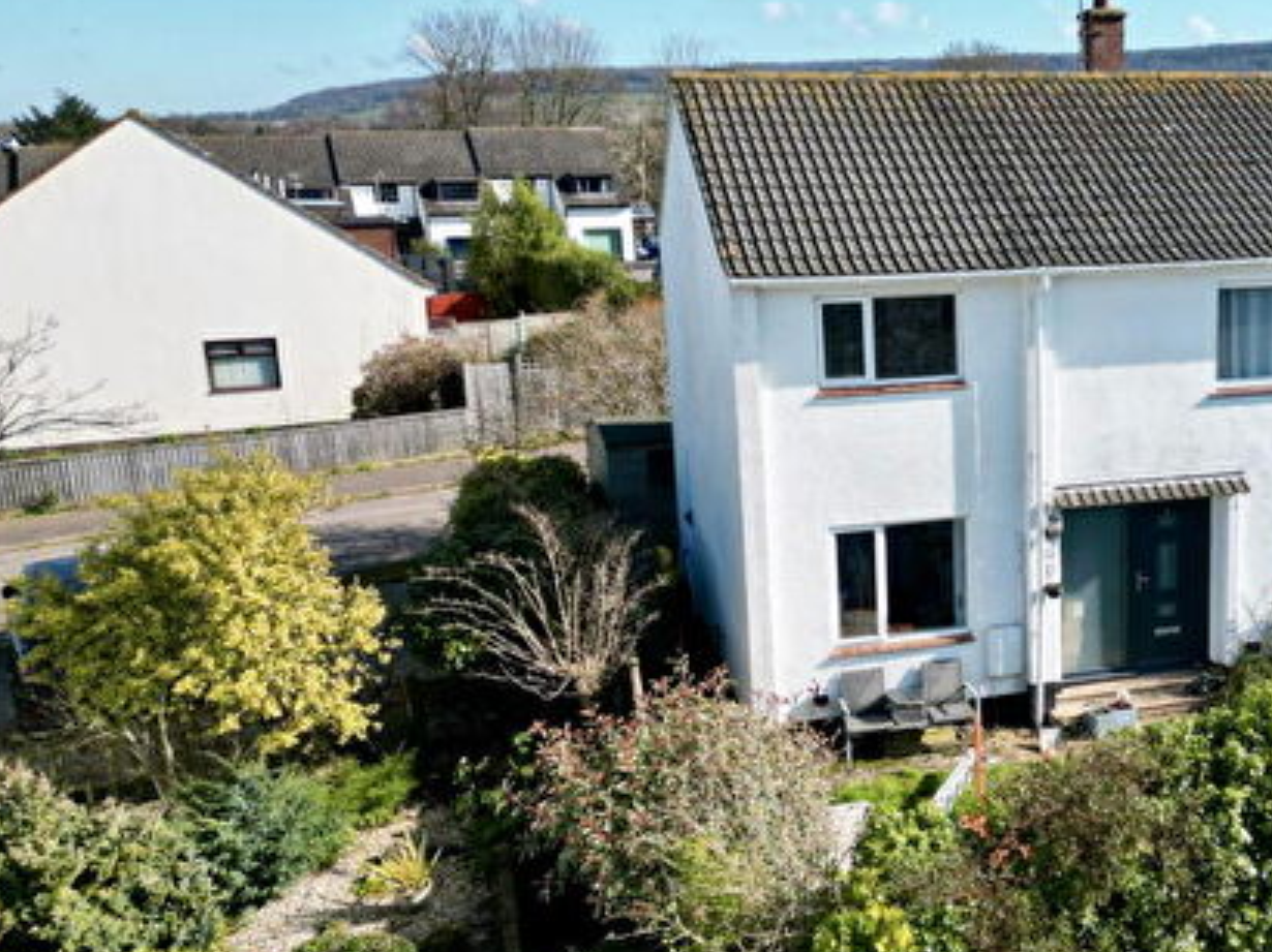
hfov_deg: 43.9
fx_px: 1506
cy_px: 470
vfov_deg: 35.1
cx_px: 996
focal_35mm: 41
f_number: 1.7
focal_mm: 6.72
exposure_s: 1/2500
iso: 140
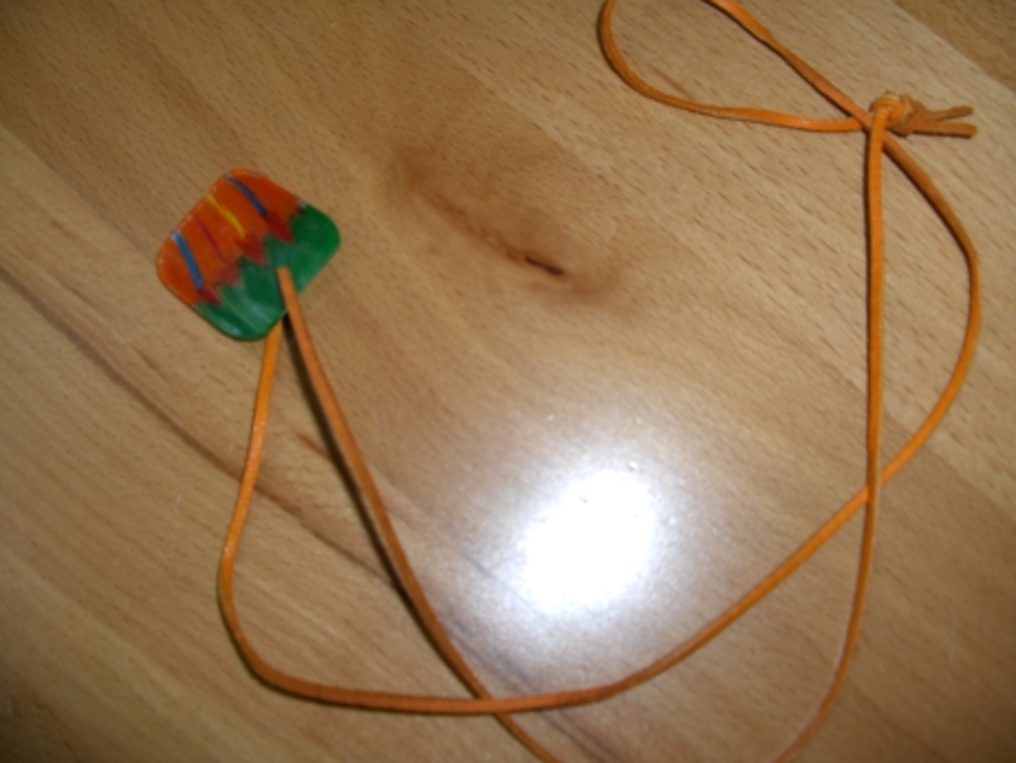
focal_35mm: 35
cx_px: 508
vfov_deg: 40.7
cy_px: 382
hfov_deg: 52.6
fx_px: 1028
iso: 100
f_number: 2.6
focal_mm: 5.8
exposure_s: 1/60
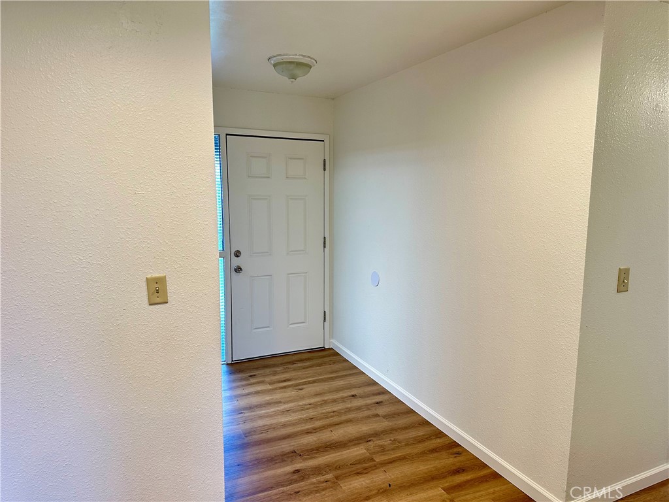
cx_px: 334
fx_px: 464
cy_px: 251
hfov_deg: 71.6
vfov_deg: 56.8
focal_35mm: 24
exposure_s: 1/60
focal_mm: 6.86
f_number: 1.78
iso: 200
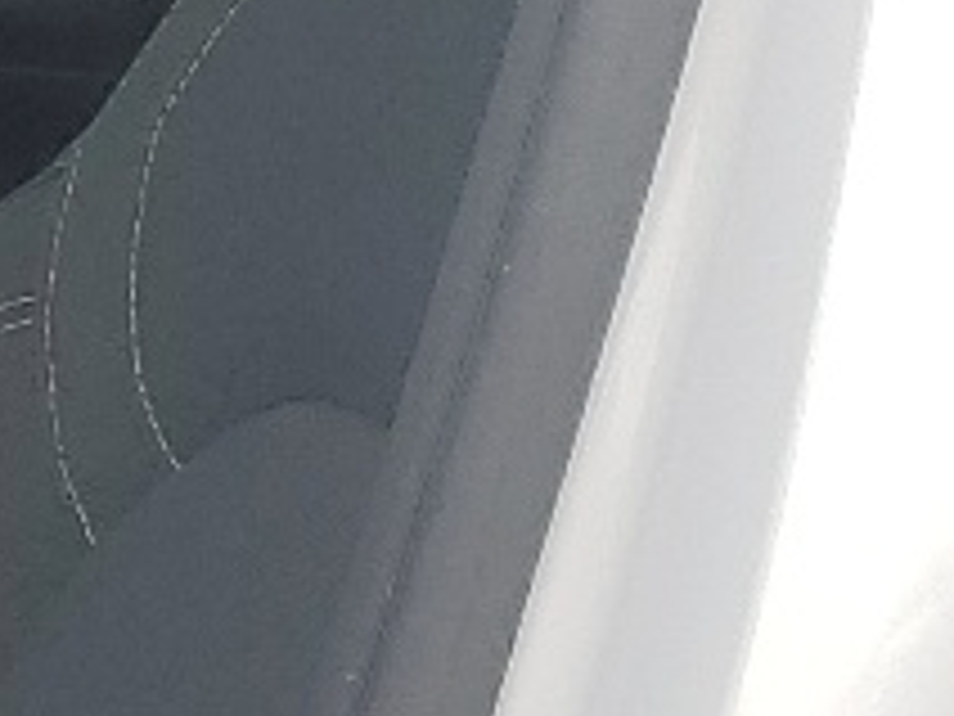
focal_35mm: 196
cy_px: 653
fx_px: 5402
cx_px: -1354
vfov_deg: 7.6
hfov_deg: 9.1
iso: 50
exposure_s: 1/1000
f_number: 1.5
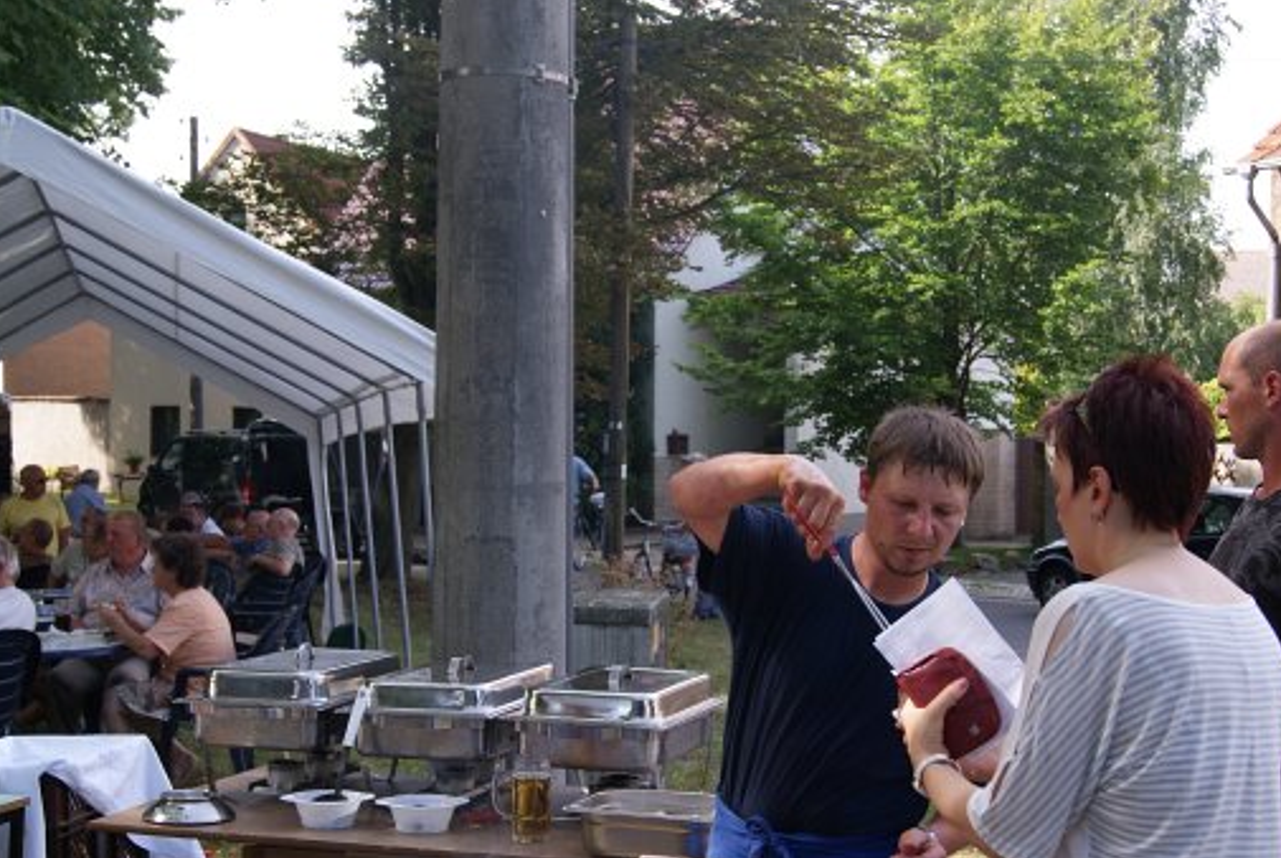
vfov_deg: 23.8
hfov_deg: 35.0
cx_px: 642
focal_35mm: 57
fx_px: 2031
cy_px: 520
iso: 100
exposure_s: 1/100
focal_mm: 30
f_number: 5.6
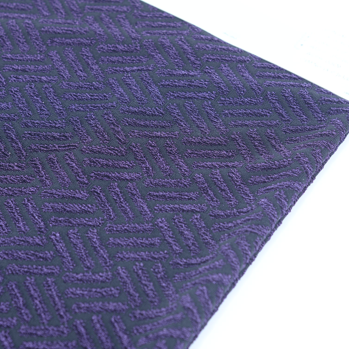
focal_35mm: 85
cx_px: 148
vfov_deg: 20.4
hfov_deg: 20.4
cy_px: 141
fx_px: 970
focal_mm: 50
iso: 100
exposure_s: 1/30
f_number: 4
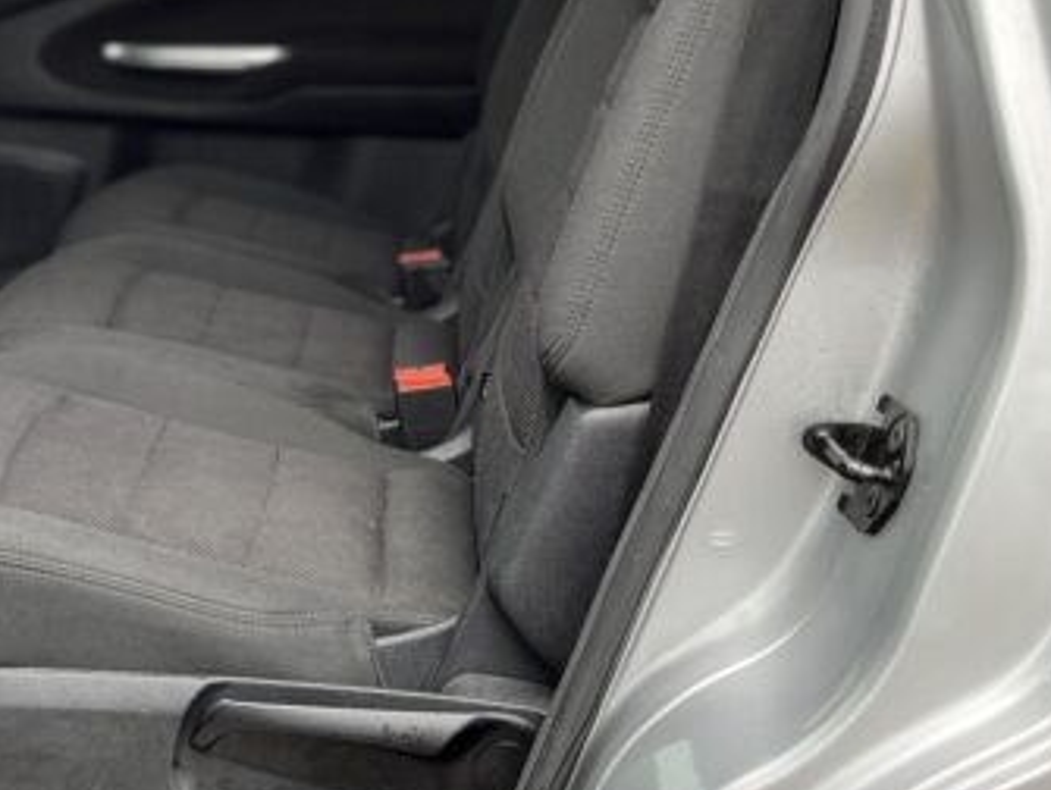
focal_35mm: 62
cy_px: 223
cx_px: 91
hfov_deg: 29.8
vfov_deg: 23.5
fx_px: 1884
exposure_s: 1/130
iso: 64
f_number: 1.6
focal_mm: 5.1
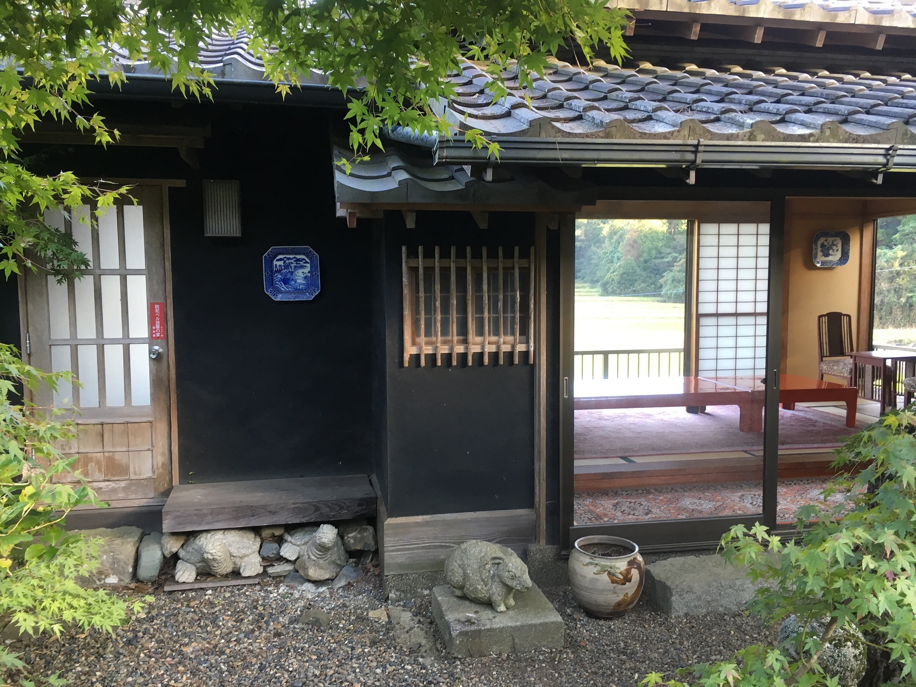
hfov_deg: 61.7
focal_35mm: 29
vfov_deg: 48.2
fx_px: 767
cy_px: 344
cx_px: 458
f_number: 2.2
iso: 50
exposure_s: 1/30
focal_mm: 4.15
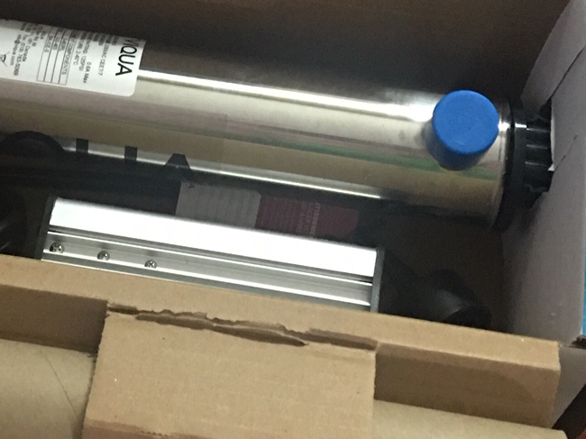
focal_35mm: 90
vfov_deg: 16.1
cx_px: 178
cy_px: 13
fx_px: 1523
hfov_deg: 21.7
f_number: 2.2
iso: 125
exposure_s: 1/8
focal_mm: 4.15
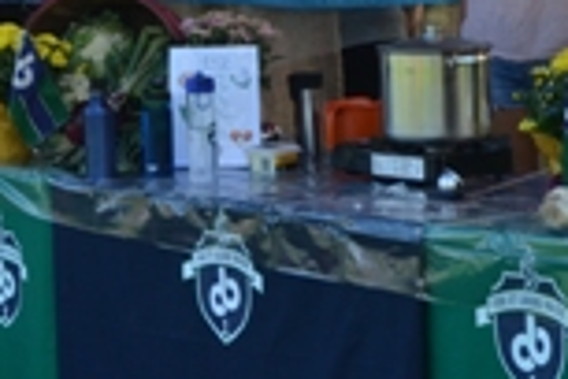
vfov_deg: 8.6
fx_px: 2478
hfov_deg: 12.6
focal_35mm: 157
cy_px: -154
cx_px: -186
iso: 100
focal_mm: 25
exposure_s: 1/125
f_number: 5.6
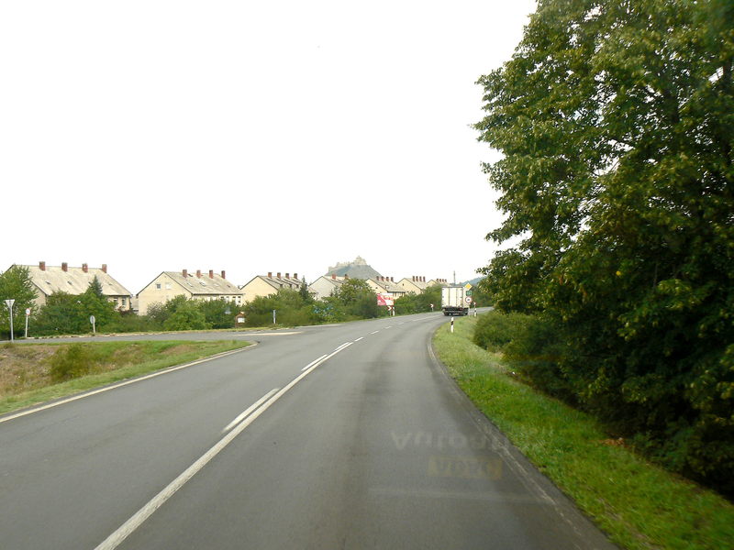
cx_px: 367
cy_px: 275
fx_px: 763
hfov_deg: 51.4
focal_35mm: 36
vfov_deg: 39.7
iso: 80
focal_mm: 6
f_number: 5.6
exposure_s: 1/250
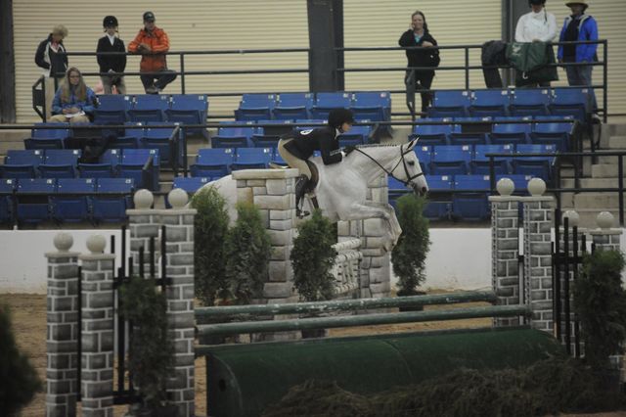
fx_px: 3476
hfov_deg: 10.3
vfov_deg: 6.9
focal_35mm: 200
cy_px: 208
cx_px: 313
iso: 6400
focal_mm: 200
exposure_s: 1/400
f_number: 2.8
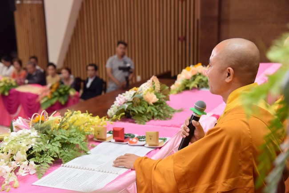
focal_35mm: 58
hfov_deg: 34.5
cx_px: 144
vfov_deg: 23.4
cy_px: 96
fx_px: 466
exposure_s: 1/160
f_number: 4.5
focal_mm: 58
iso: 1000
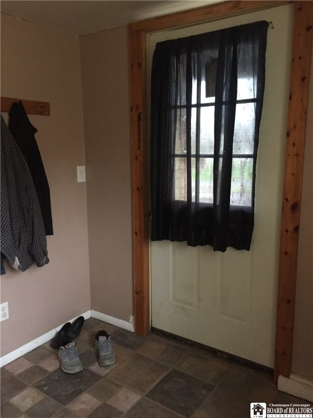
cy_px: 209
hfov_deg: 48.2
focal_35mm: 29
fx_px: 350
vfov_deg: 61.7
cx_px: 156
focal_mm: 4.15
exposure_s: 1/15
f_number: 2.2
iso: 320
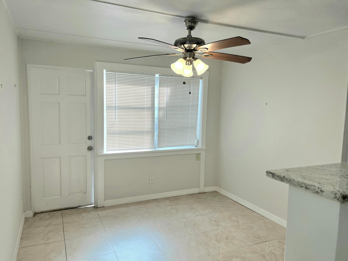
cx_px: 174
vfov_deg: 53.1
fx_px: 261
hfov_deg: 67.3
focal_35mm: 26
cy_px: 130
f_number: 1.5
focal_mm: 5.7
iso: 40
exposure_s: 1/208
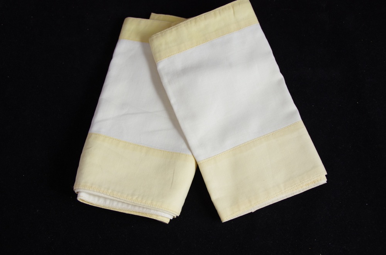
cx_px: 193
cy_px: 128
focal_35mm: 50
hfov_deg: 40.0
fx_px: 530
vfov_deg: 27.1
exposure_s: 1/80
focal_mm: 33
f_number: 5.6
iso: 800
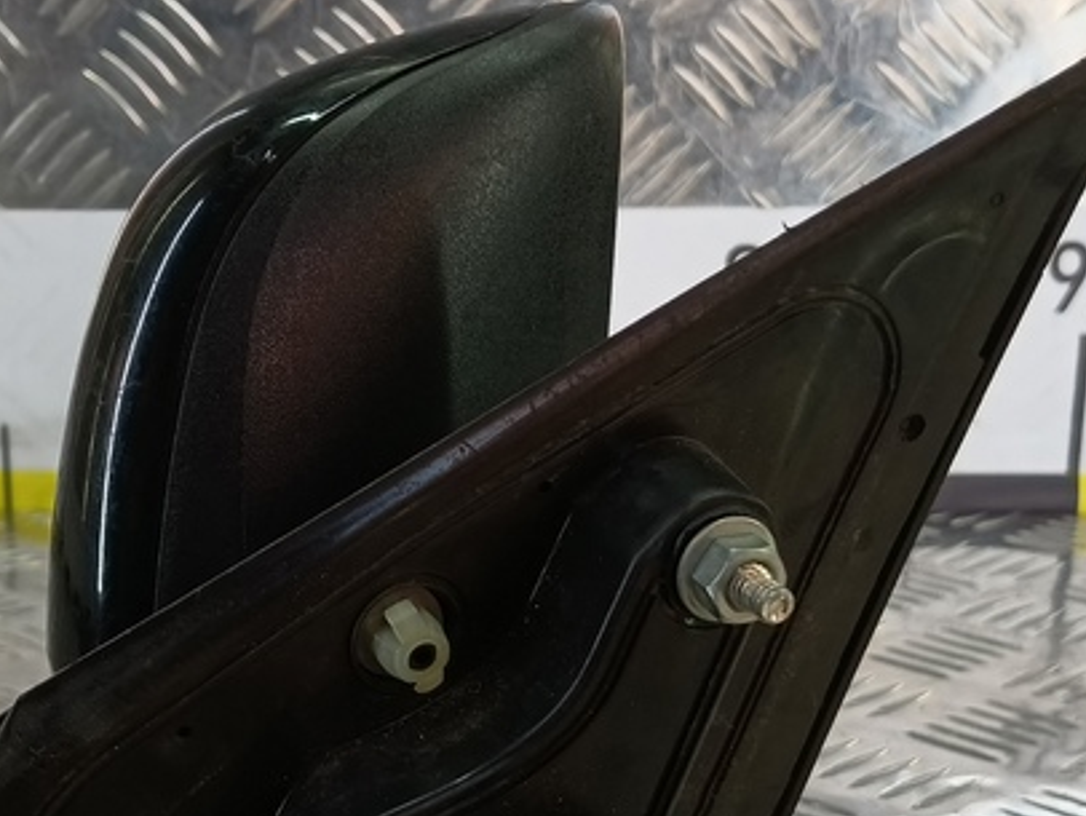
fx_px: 1821
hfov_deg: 32.8
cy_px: 664
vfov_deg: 24.8
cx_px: 329
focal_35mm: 58
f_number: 1.6
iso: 130
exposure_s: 1/100
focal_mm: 4.11
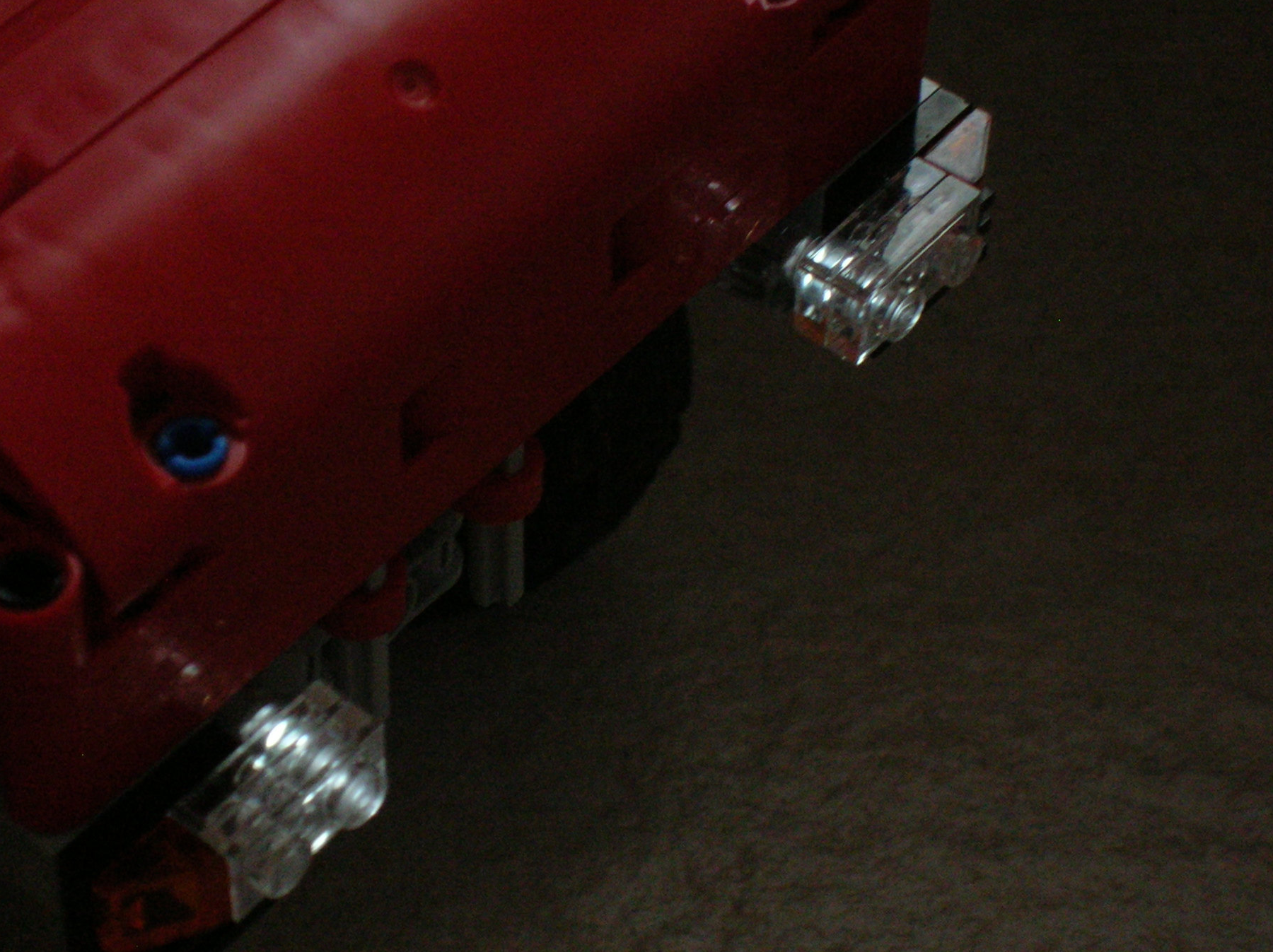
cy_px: 519
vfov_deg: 12.1
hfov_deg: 16.2
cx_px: 522
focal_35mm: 122
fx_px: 4483
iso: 200
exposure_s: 1/90
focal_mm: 15.9
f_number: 4.6
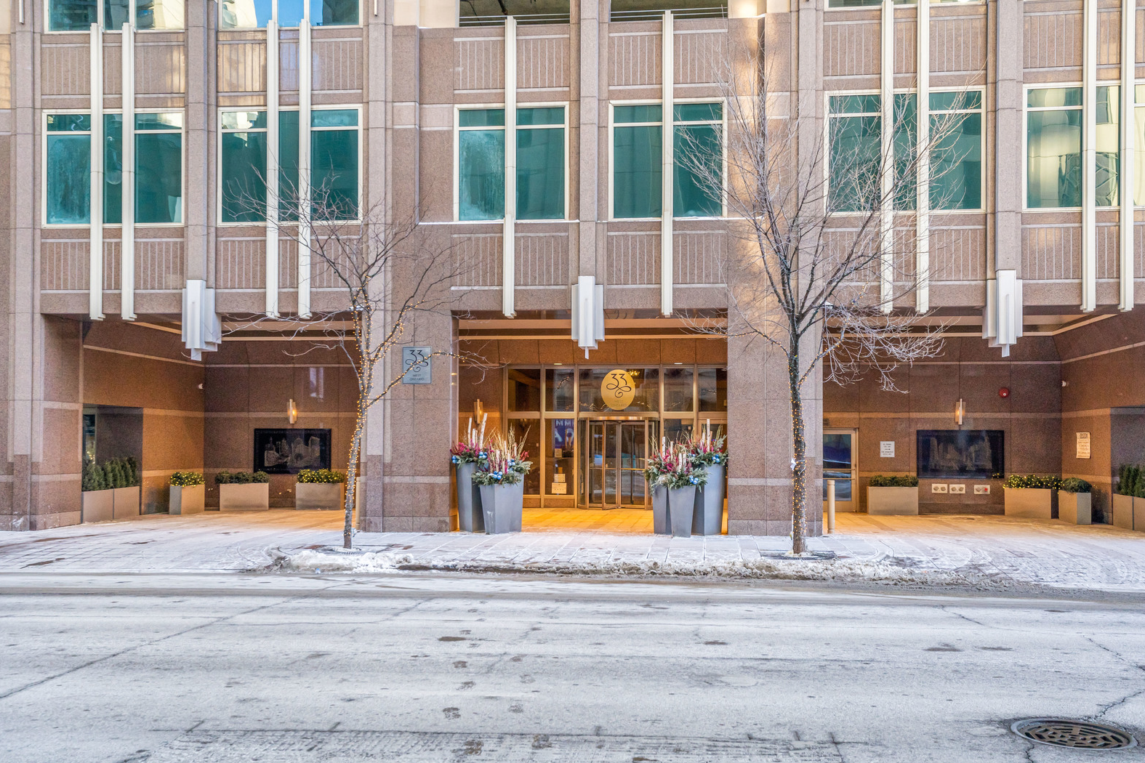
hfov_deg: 53.1
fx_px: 1145
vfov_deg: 36.9
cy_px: 387
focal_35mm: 36
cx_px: 584
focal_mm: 35
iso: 640
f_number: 9
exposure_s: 1/160
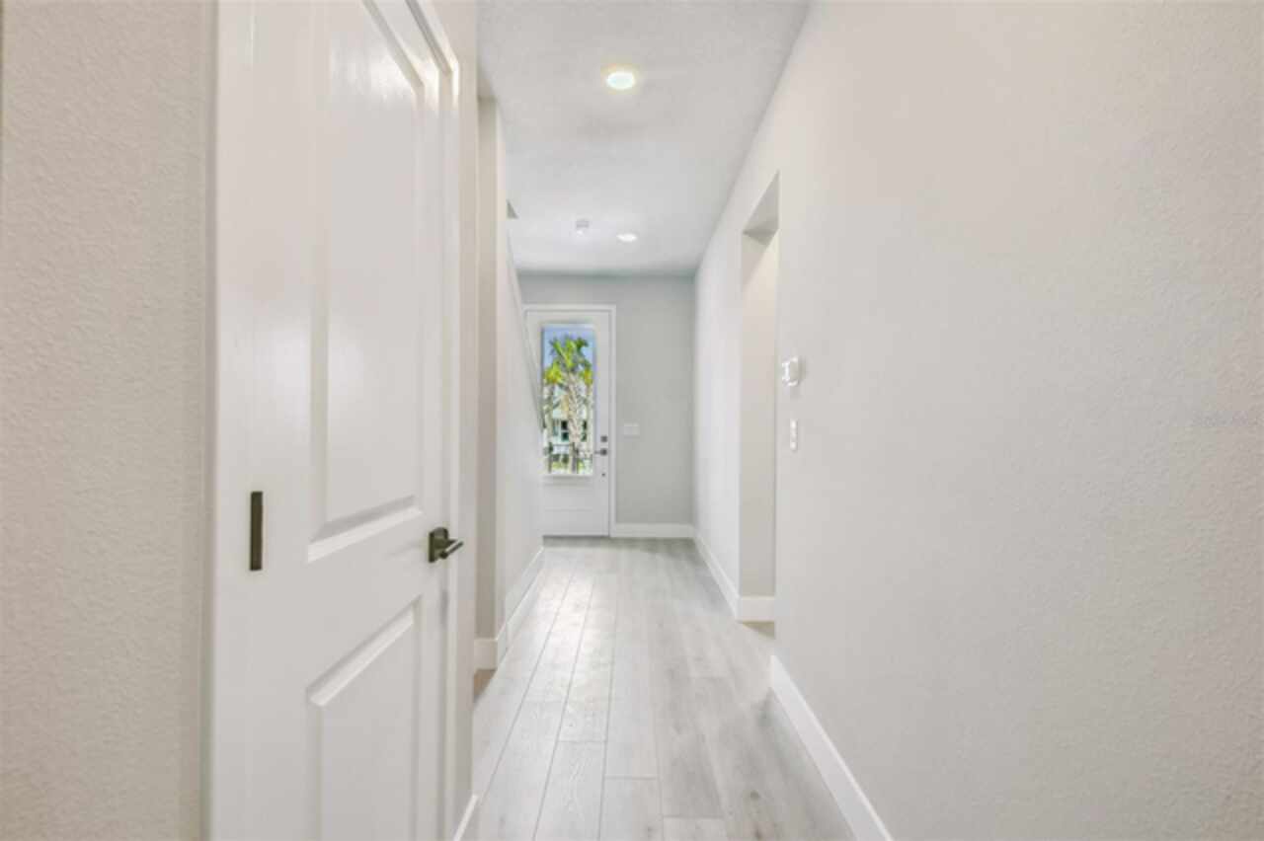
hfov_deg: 100.4
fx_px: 526
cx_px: 632
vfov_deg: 77.3
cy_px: 420
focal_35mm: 15
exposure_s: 1/250
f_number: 7.1
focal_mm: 10
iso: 100
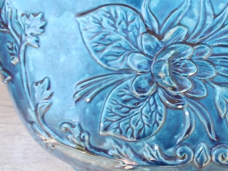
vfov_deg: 33.6
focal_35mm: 43
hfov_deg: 42.0
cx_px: 181
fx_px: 283
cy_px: 98
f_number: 3.2
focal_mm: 4.6
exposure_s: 1/40
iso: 80
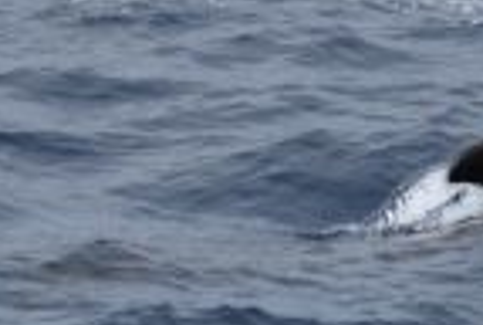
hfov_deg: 3.5
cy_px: -80
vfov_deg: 2.4
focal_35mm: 586
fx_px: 7879
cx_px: 689
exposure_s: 1/8000
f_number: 4.8
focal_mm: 105
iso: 720
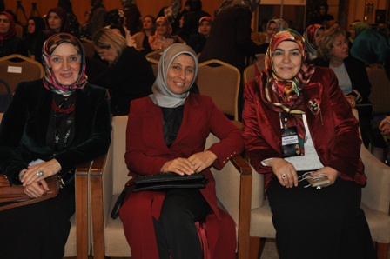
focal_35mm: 51
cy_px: 130
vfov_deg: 26.4
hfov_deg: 38.9
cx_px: 195
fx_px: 552
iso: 800
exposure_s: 1/60
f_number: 4
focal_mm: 34
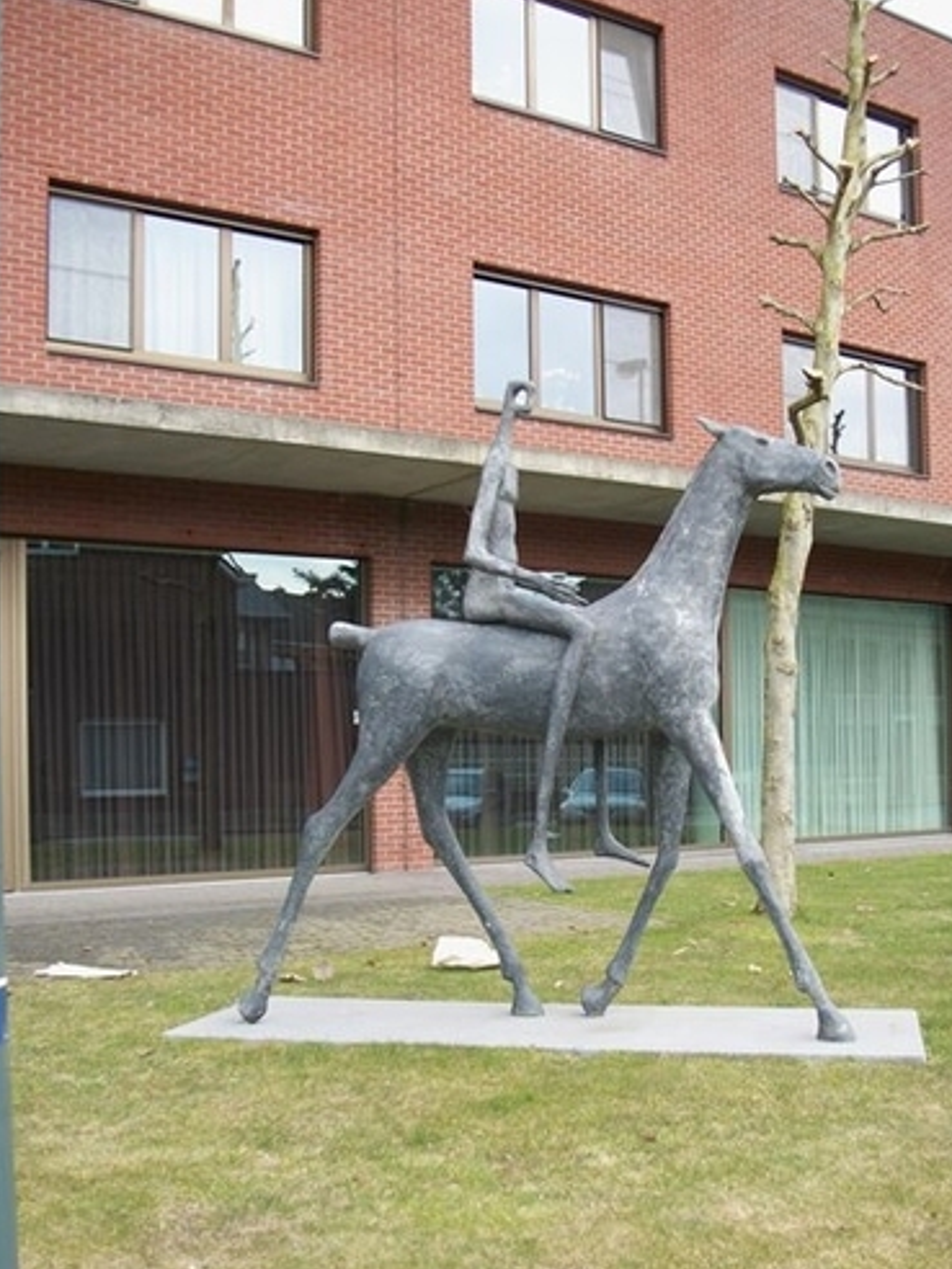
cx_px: 539
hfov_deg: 36.8
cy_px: 717
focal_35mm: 39
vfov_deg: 47.7
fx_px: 1430
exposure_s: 1/250
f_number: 2.9
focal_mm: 5.7
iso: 80
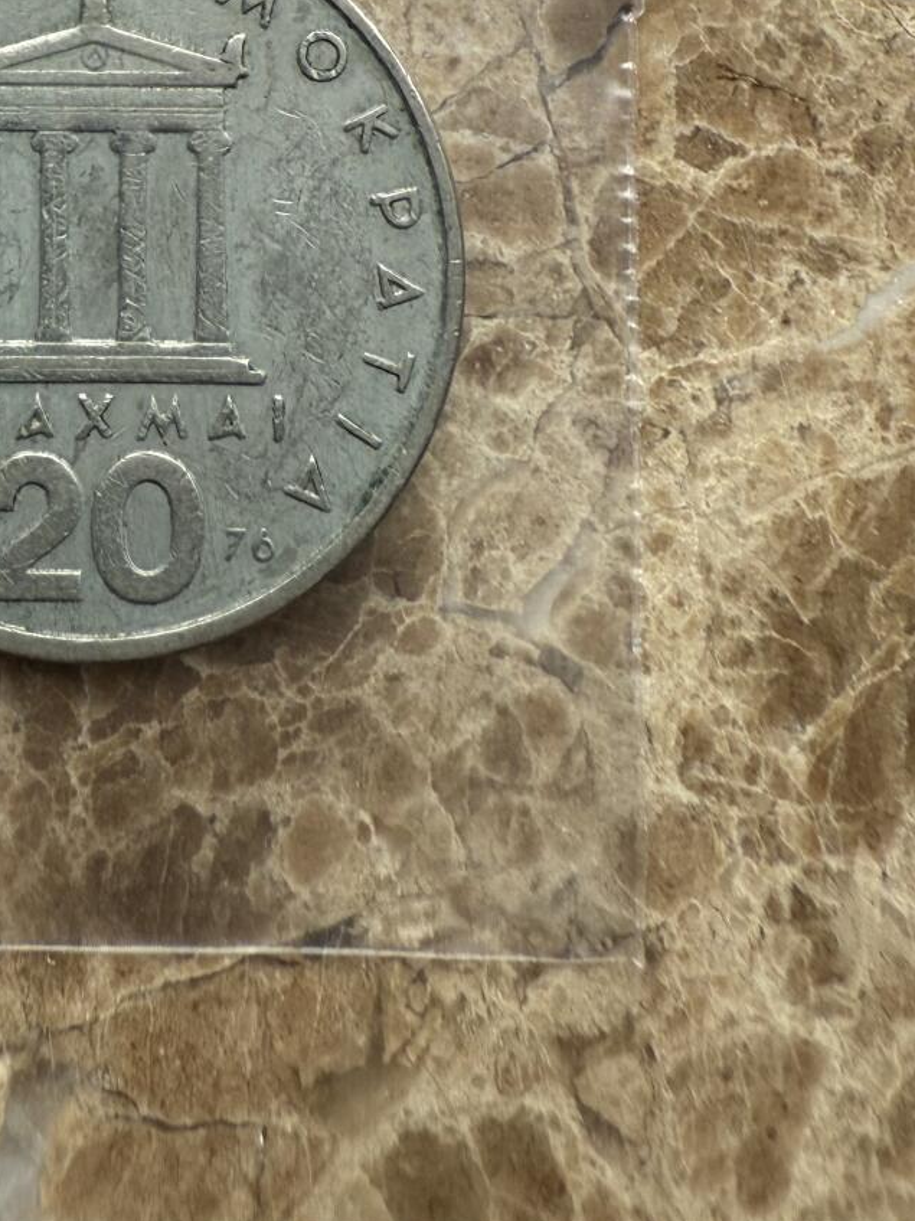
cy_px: -69
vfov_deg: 33.4
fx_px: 1798
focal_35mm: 51
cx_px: 69
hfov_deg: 27.4
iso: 40
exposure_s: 1/179
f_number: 2.2
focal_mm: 2.22
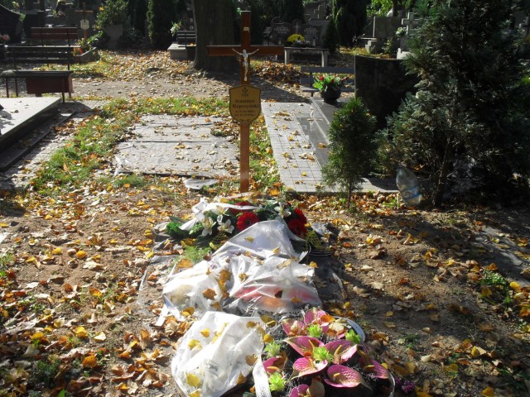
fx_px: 536
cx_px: 265
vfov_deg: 40.7
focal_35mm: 35
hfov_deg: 52.6
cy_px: 198
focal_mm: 6.3
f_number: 8.4
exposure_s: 1/125
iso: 100
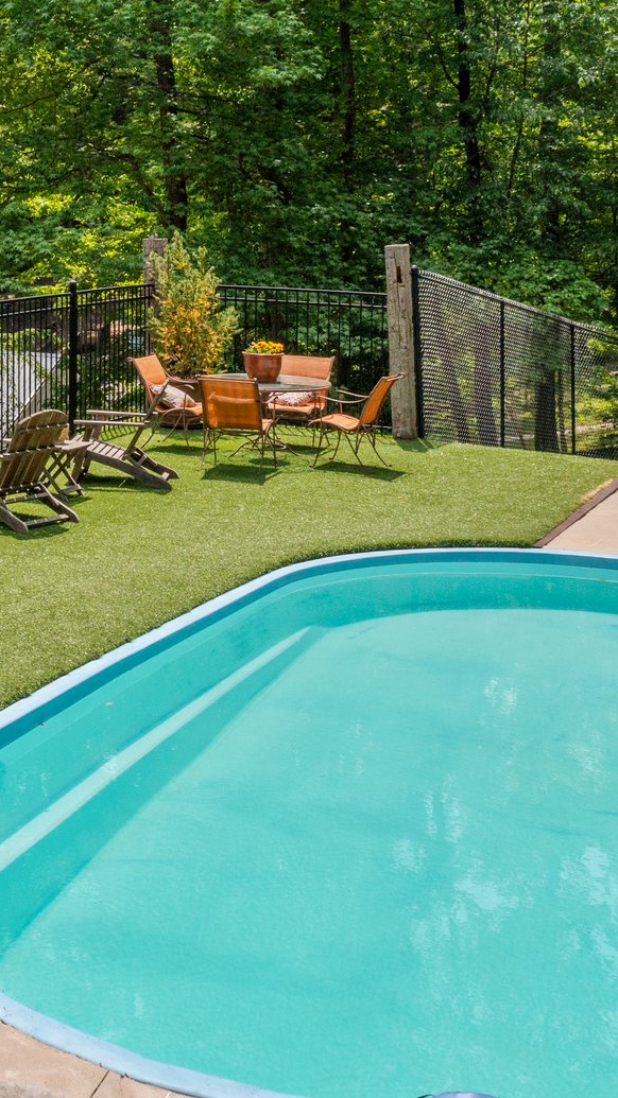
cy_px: 491
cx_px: -27
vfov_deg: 36.0
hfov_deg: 20.0
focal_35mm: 58
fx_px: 1690
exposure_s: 1/500
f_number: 6.3
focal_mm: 10.26
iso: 100
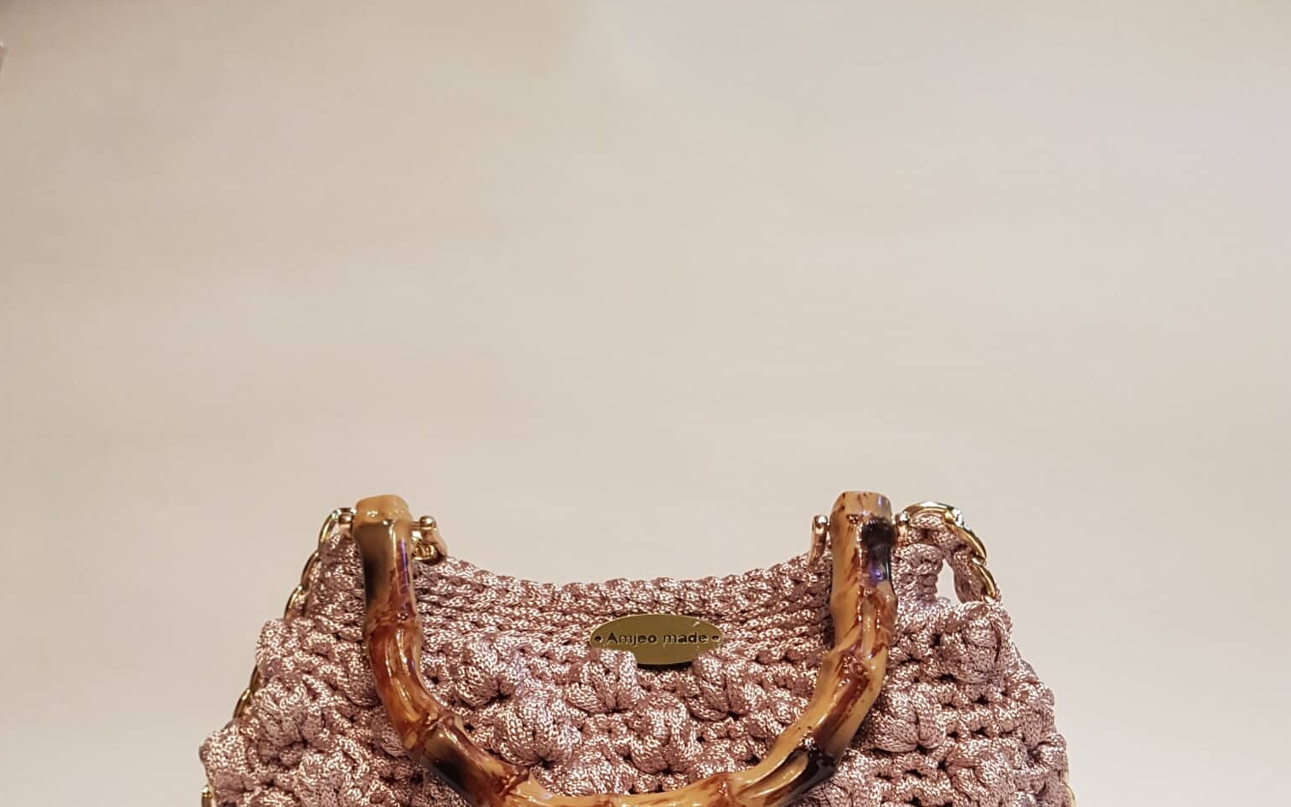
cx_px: 647
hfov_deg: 52.8
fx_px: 1302
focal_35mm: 37
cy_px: 805
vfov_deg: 31.8
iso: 200
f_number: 1.7
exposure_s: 1/20
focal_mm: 4.2
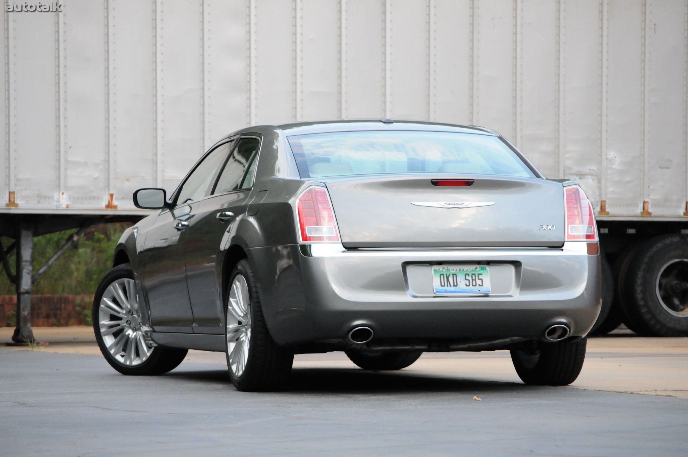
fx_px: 2921
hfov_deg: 13.4
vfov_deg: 8.9
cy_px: 228
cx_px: 344
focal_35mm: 153
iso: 2000
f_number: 5.6
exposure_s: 1/500
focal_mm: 102
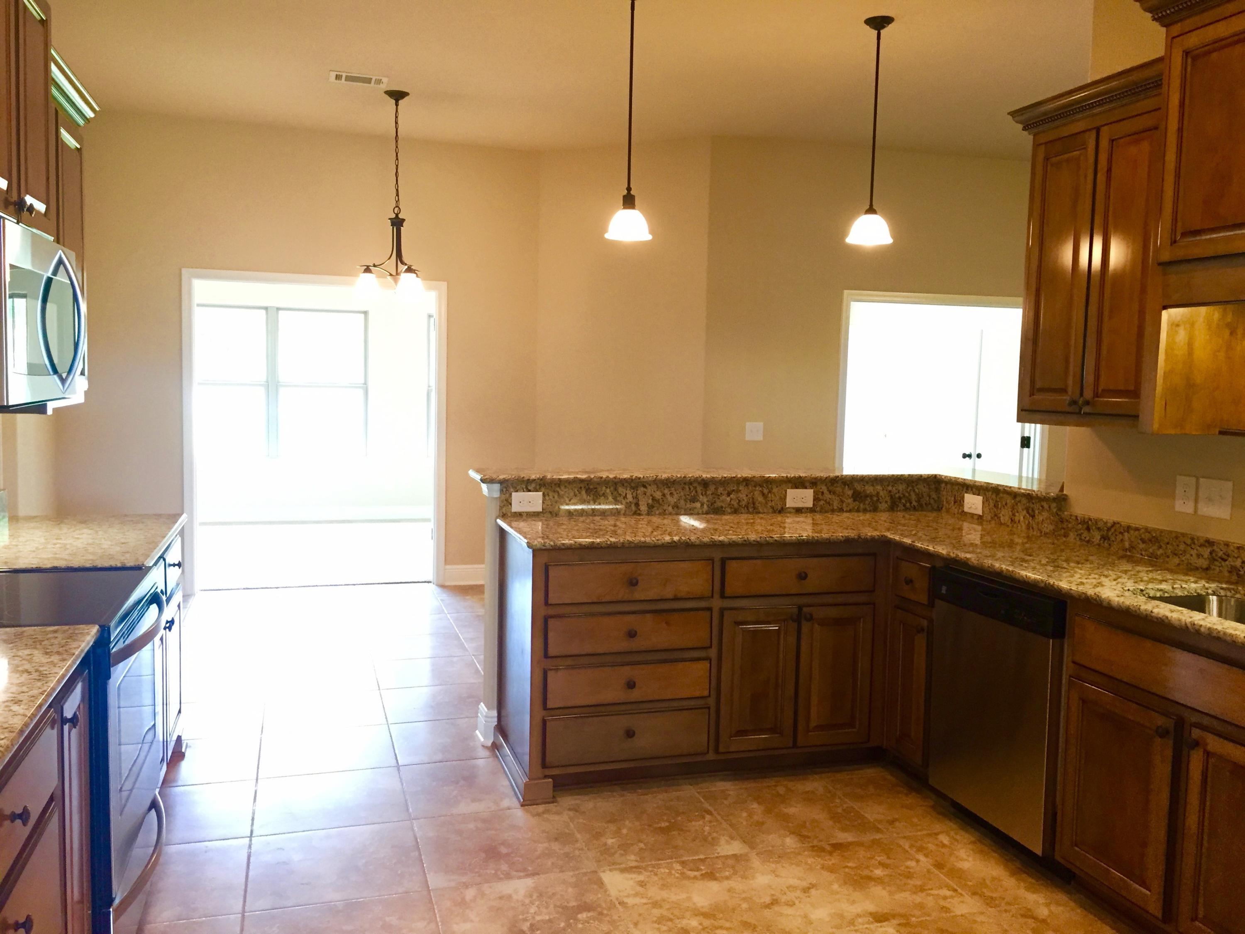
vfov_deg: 48.2
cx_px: 622
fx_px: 1043
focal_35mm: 29
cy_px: 467
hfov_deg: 61.7
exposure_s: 1/30
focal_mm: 4.15
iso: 125
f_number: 2.2
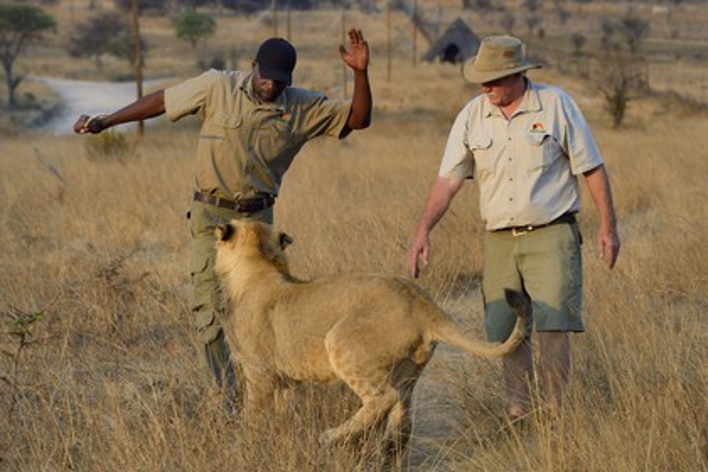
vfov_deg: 8.1
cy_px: 236
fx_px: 3343
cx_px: 354
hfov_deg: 12.1
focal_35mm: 170
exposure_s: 1/400
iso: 400
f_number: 9
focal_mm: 170
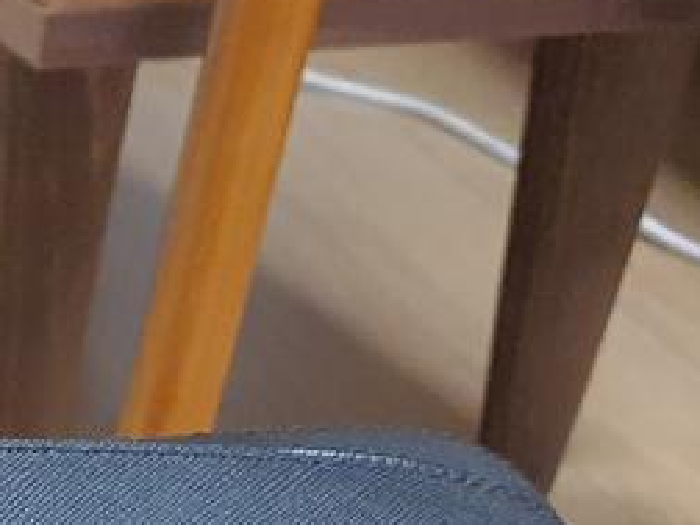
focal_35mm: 132
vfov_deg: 10.5
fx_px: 2669
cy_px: 981
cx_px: -622
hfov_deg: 13.2
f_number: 1.5
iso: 320
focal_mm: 4.3
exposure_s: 1/40
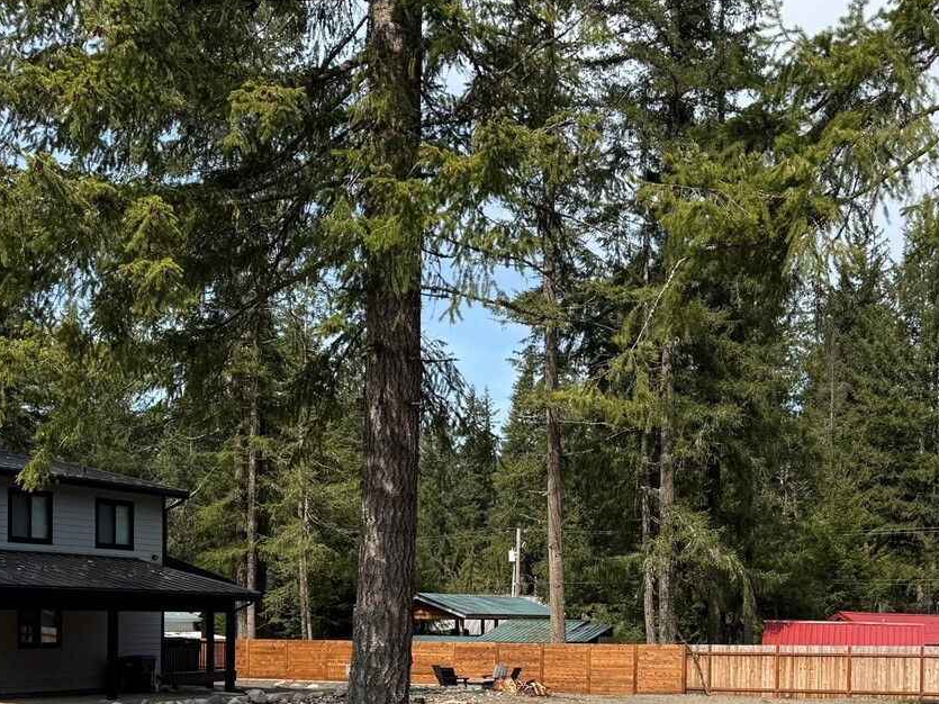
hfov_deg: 40.5
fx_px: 1248
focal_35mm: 46
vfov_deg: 30.2
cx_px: 654
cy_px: 624
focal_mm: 6.76
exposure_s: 1/2959
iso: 80
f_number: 1.78
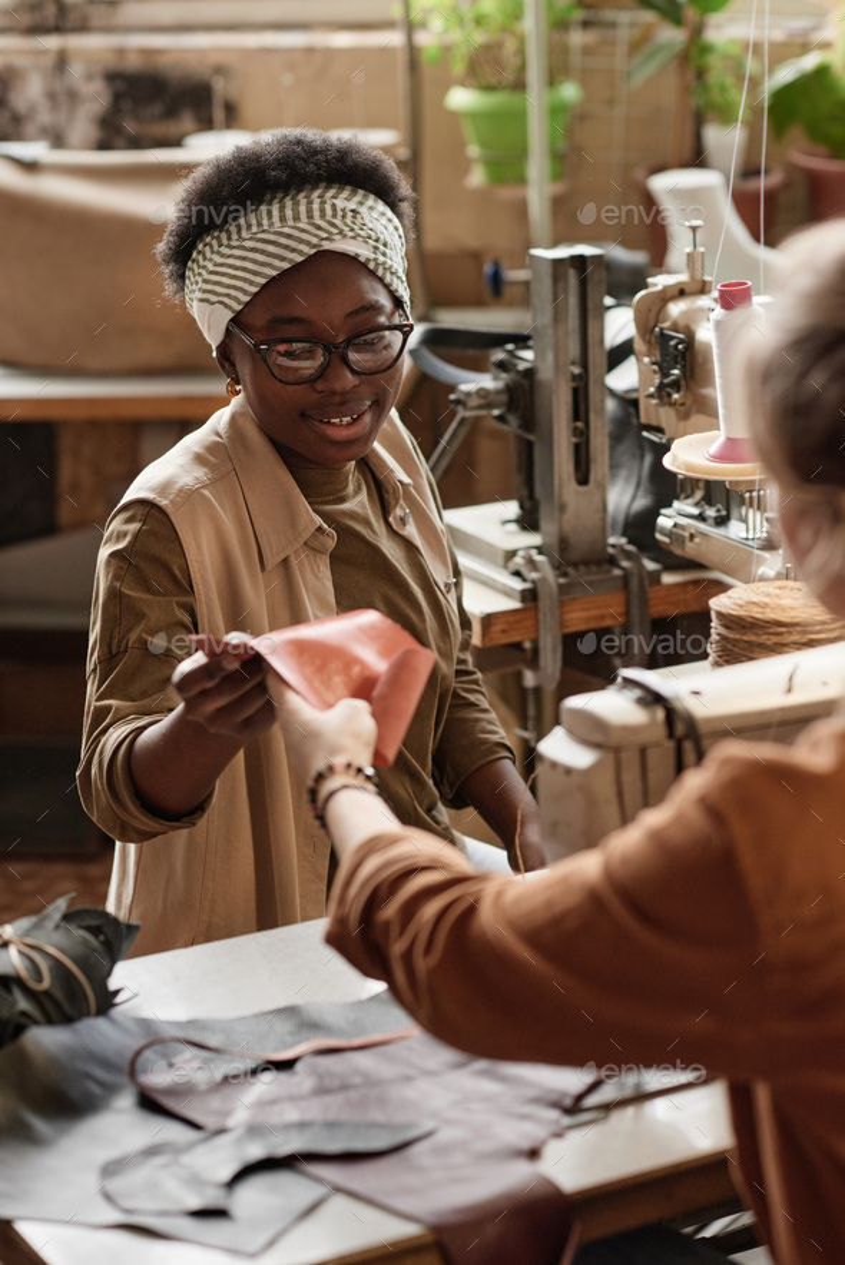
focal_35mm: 85
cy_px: 632
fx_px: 2990
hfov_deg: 16.1
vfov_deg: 23.9
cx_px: 422
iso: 800
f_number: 3.2
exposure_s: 1/250
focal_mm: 85
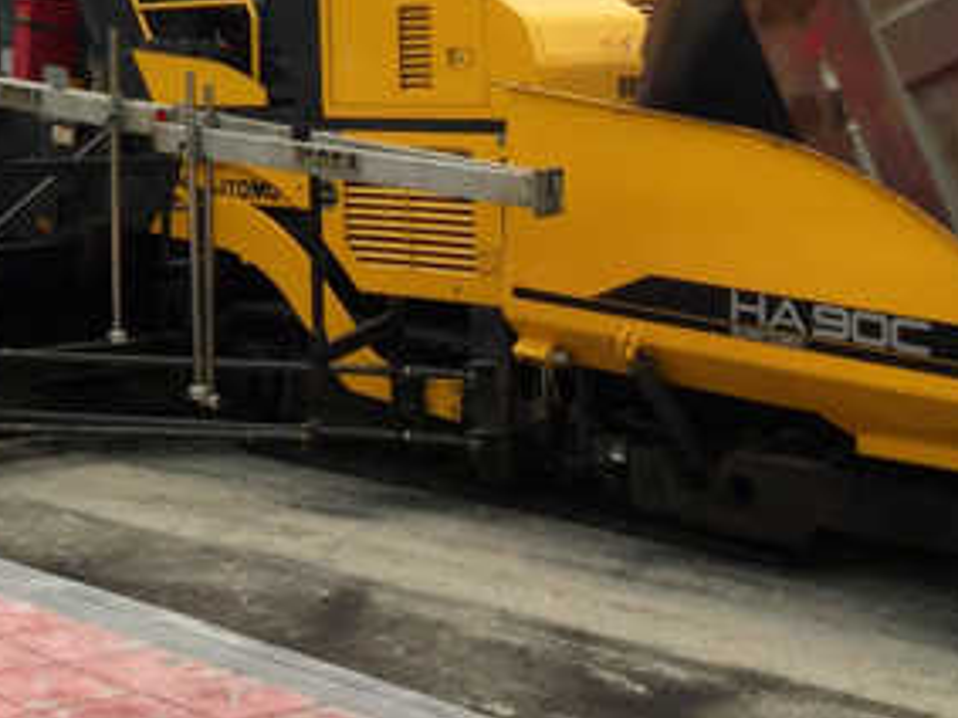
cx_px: -186
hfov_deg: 22.1
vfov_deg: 17.8
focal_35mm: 82
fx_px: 2268
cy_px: 112
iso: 32
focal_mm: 4.15
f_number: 2.2
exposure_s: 1/2475
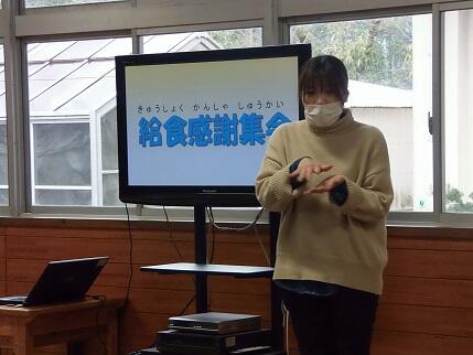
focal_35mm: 110
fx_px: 1503
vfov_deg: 13.5
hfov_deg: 17.9
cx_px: 236
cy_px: 178
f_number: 4.5
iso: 250
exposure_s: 1/30
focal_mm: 19.4
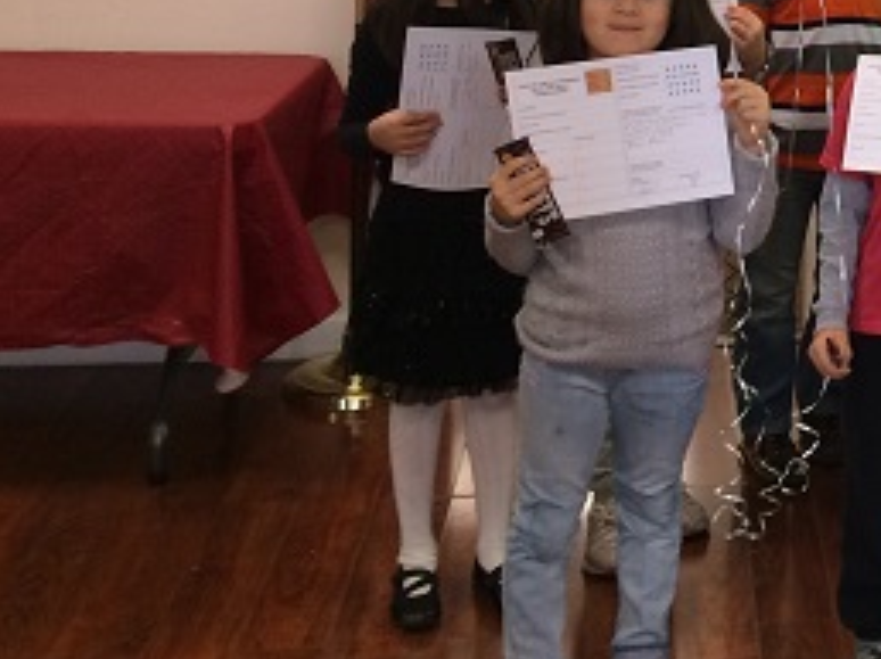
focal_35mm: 73
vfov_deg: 19.5
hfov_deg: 23.9
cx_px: 1103
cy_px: -26
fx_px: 1856
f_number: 2.2
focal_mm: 4.15
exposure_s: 1/30
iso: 100
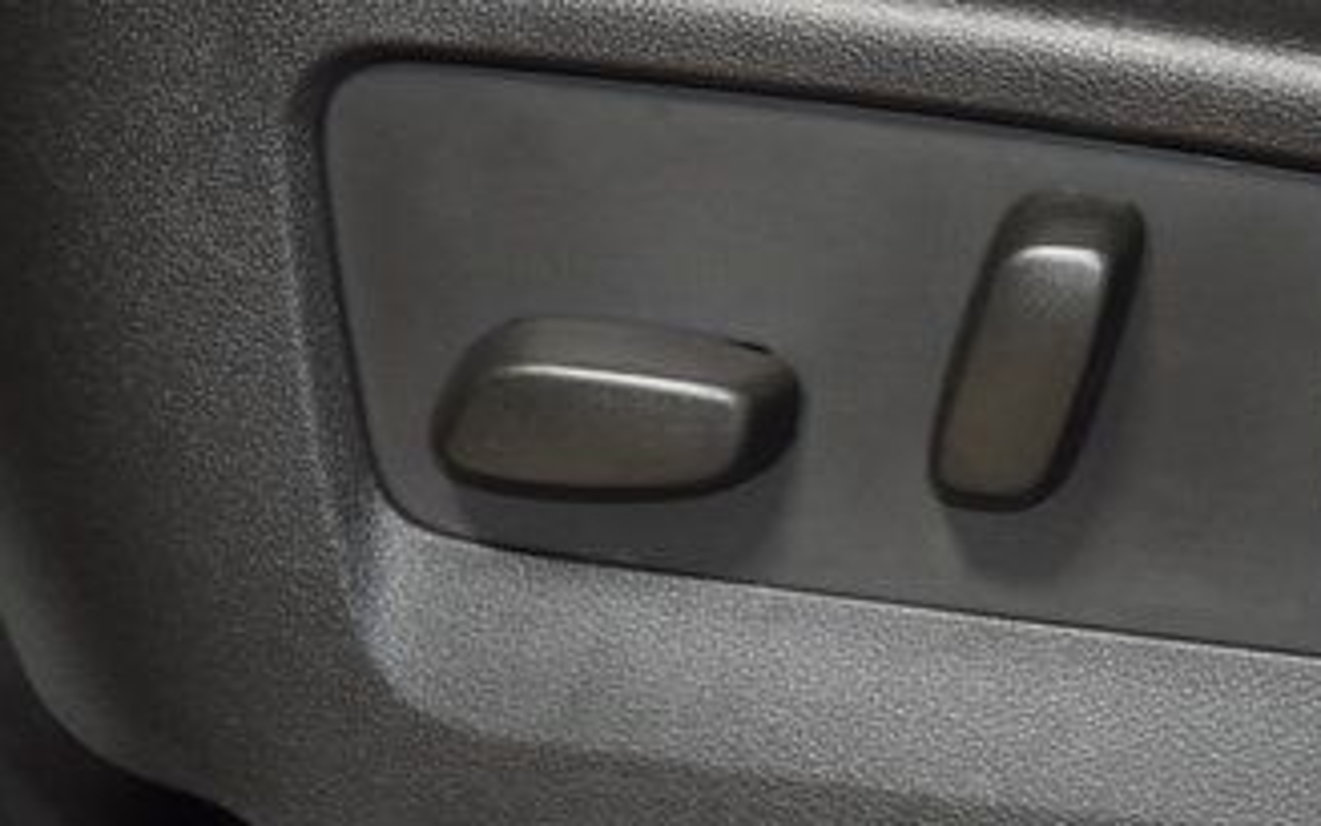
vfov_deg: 6.3
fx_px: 7524
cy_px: 340
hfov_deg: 10.0
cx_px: 922
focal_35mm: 209
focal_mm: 70
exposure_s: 1/40
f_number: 4.5
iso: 2500
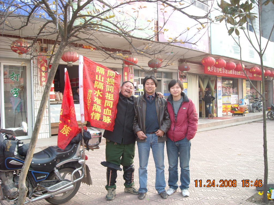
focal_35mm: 35
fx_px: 277
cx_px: 137
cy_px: 102
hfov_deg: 52.6
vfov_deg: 40.7
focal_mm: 5.7
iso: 64
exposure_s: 1/54
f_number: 2.8
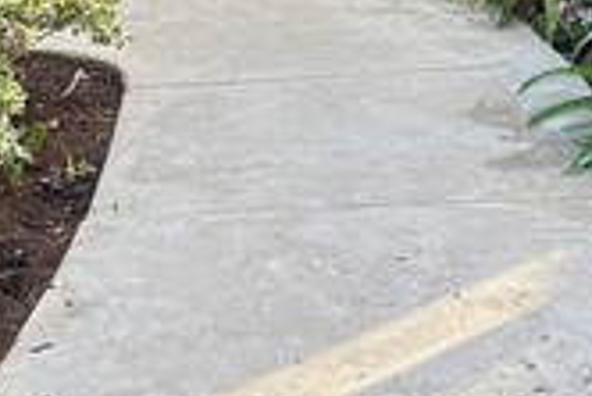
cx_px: 617
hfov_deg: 19.0
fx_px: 1712
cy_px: -378
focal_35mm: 104
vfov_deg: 11.9
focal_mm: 5.7
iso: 50
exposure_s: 1/171
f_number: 1.5
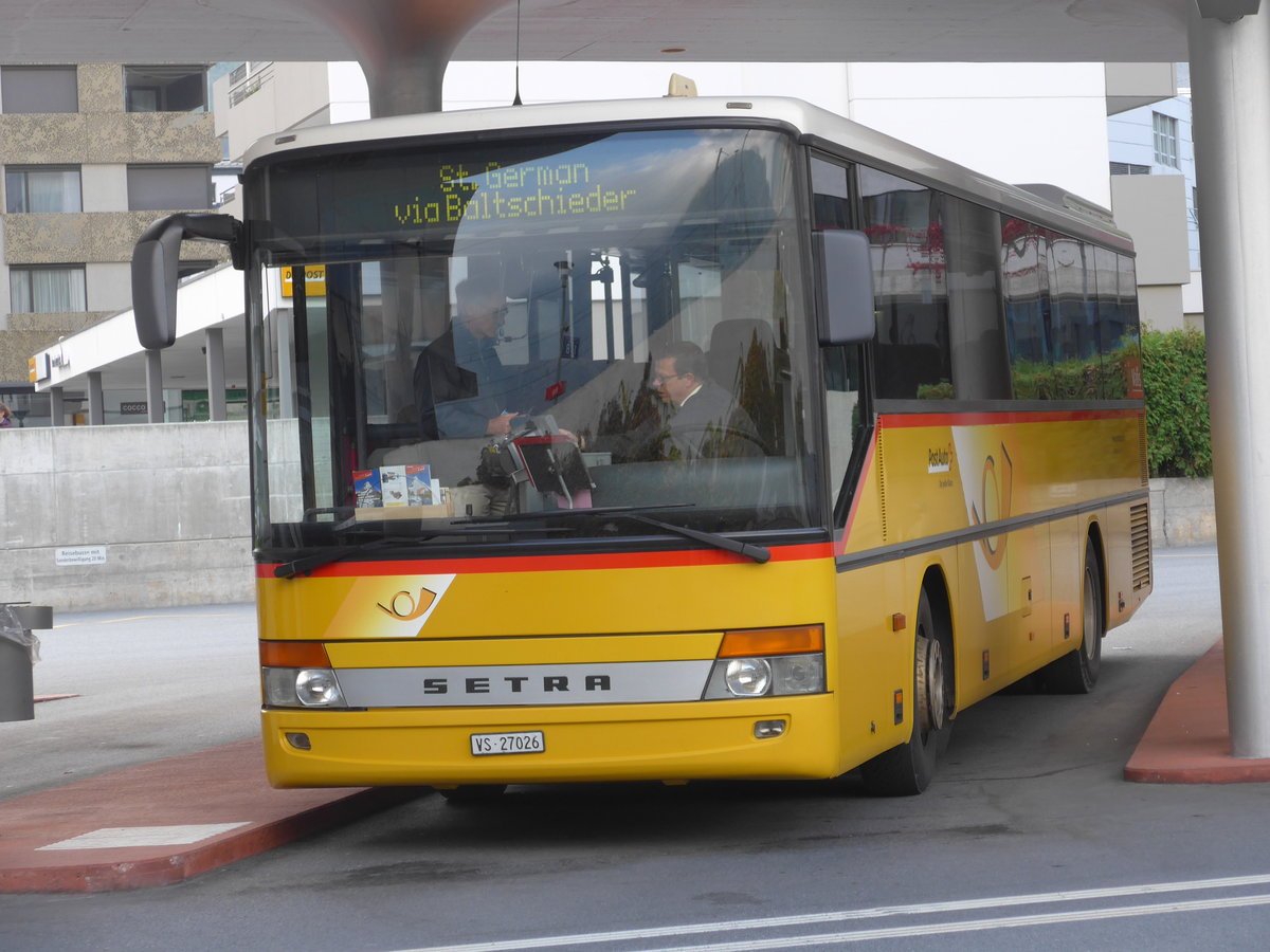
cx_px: 635
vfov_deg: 16.4
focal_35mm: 90
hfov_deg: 21.8
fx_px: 3302
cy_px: 476
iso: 125
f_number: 4.6
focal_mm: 18
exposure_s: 1/80
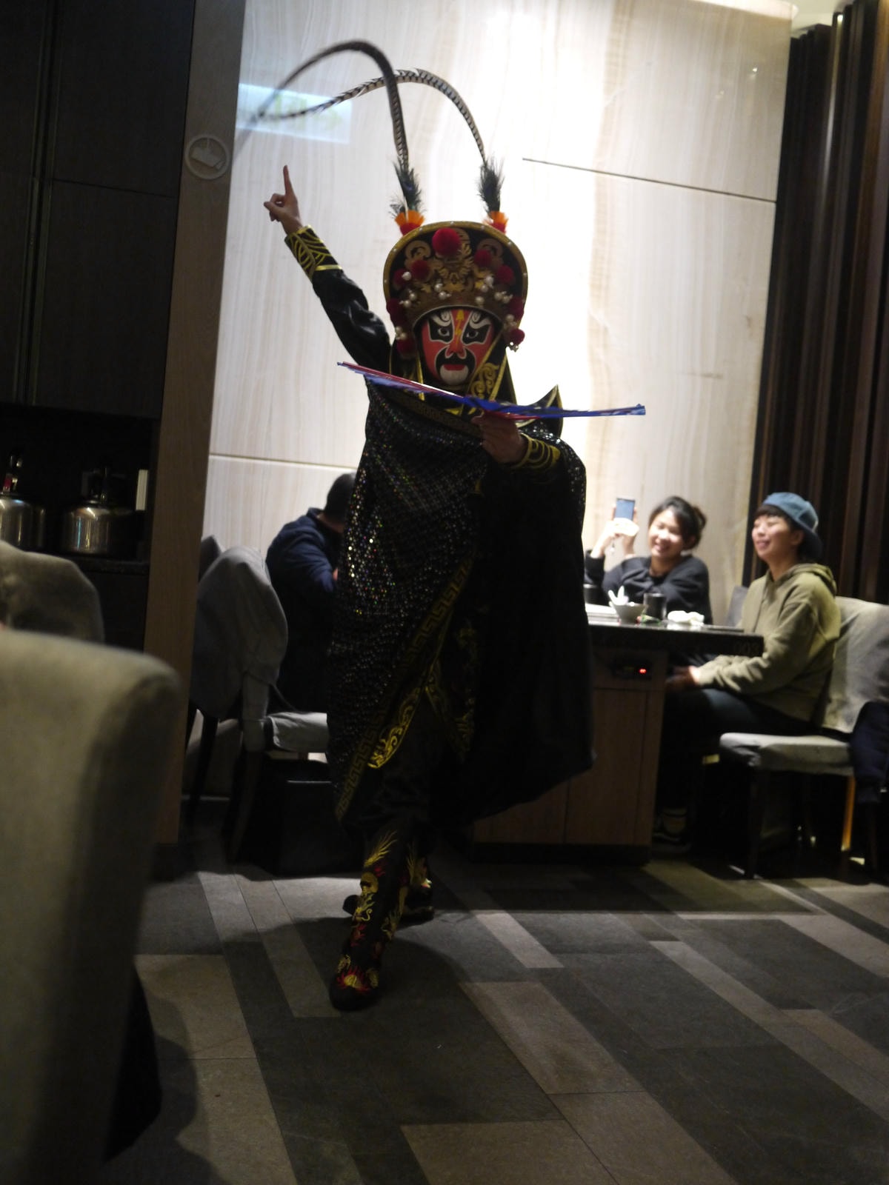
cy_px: 592
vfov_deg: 46.8
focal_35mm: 40
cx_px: 444
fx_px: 1370
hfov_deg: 36.0
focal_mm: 20
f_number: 1.7
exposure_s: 1/30
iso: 800
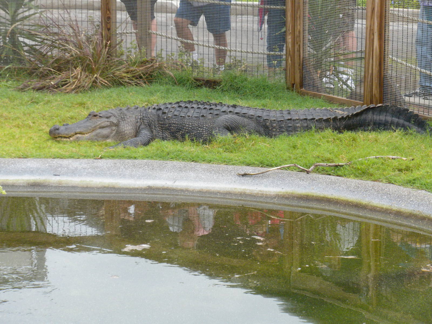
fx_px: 1485
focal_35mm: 119
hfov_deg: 16.6
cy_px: 162
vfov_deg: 12.5
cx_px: 216
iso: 237
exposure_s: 1/546
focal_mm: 21
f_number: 5.1
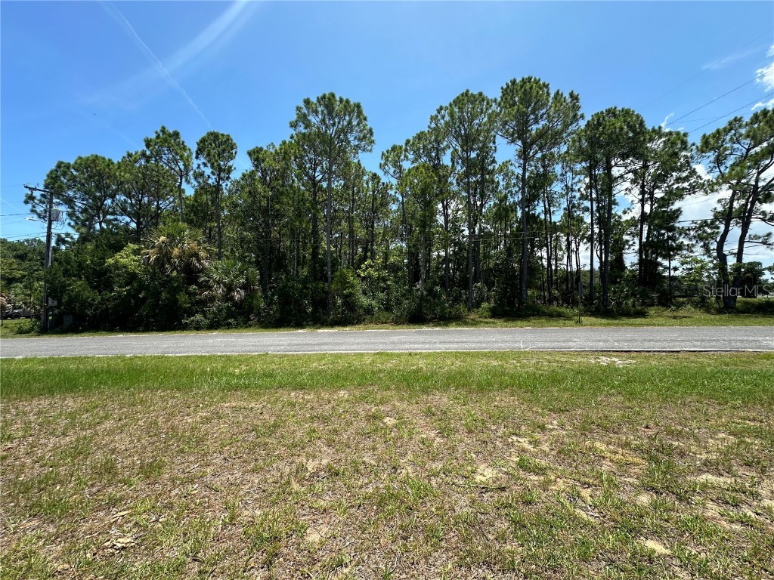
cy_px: 290
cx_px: 387
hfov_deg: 102.1
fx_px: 313
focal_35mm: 14
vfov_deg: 85.7
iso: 50
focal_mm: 2.22
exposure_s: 1/1014
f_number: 2.2
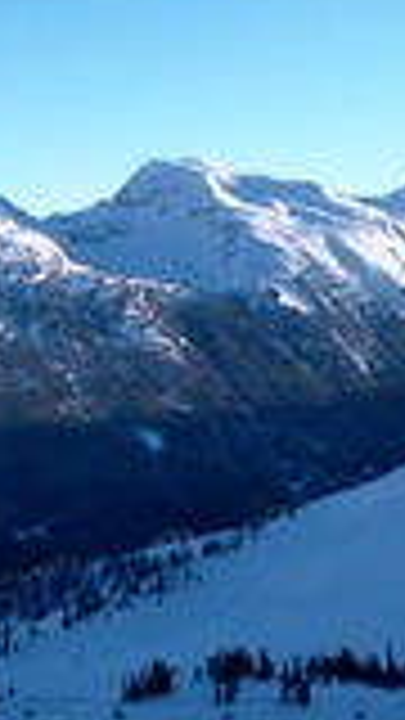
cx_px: -198
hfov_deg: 15.3
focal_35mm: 73
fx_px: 1394
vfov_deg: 28.4
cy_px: 148
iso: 100
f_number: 2.5
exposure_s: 1/1000
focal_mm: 4.3
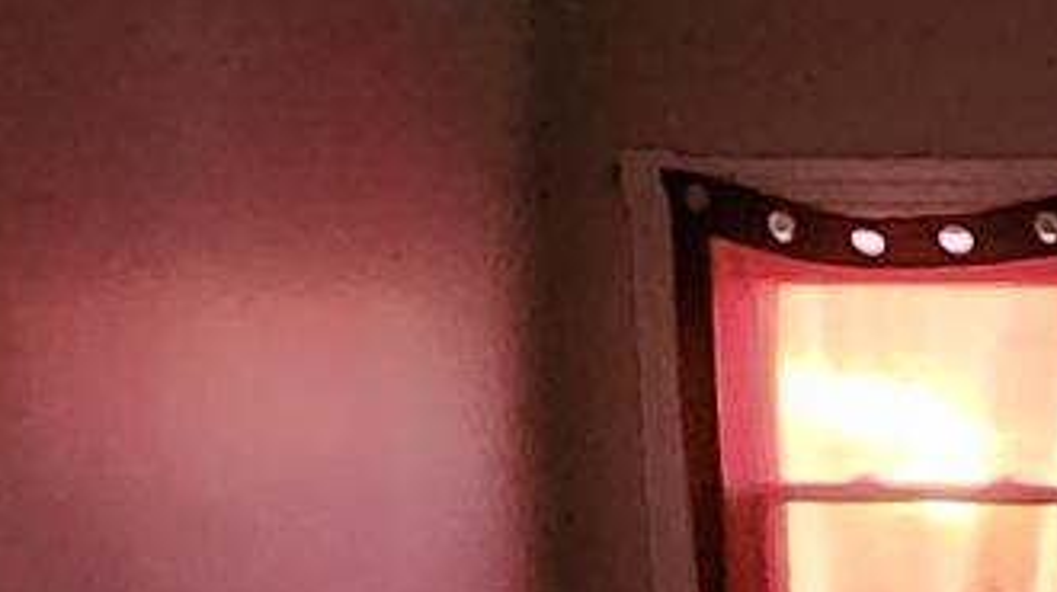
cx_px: 1765
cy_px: 1018
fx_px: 2464
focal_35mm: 88
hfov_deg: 19.6
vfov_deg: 12.6
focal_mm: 2.2
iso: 1250
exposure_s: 1/24
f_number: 2.2
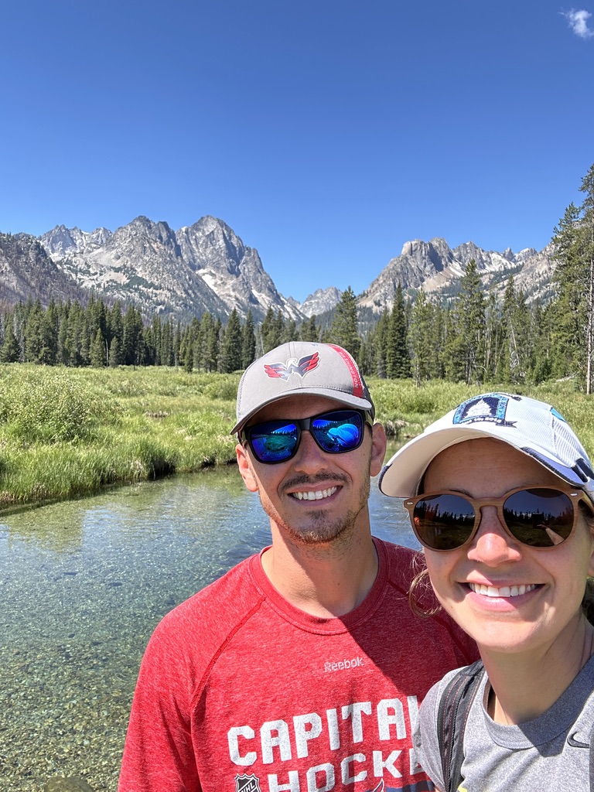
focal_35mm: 30
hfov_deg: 46.8
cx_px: 297
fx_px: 686
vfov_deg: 60.0
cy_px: 396
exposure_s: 1/458
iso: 25
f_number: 1.9
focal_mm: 2.69
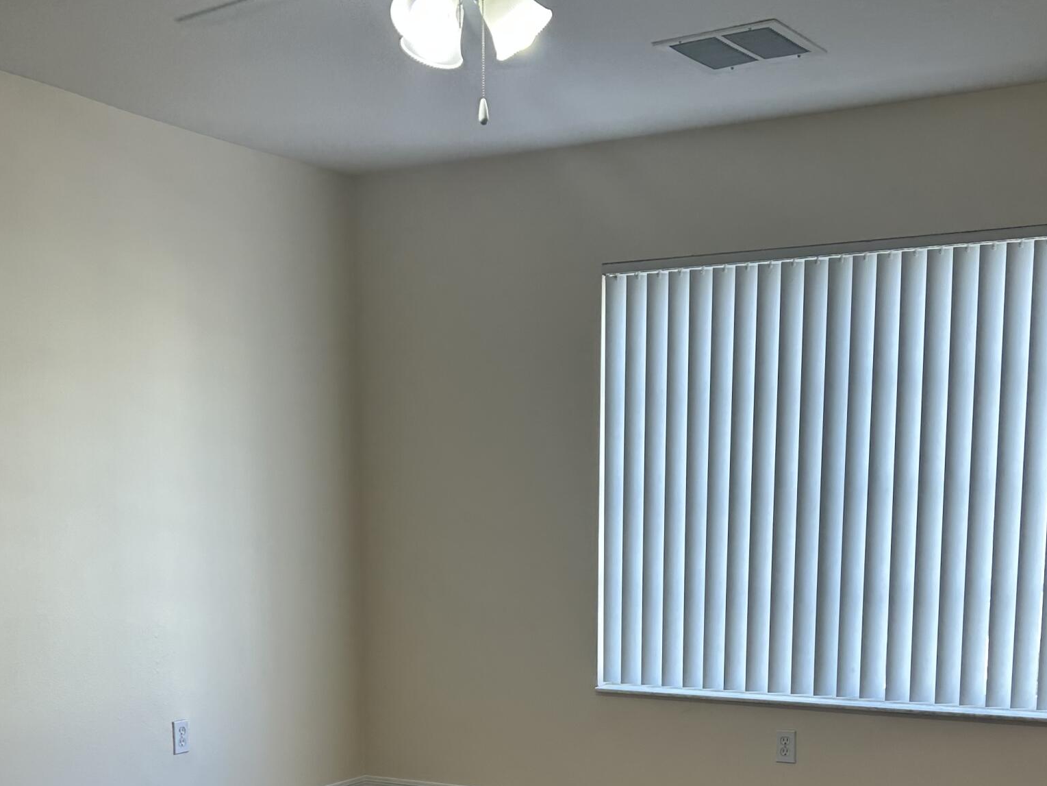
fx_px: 1543
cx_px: 467
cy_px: 737
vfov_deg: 27.3
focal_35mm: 51
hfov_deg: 37.4
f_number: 1.5
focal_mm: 5.7
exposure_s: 1/120
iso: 40
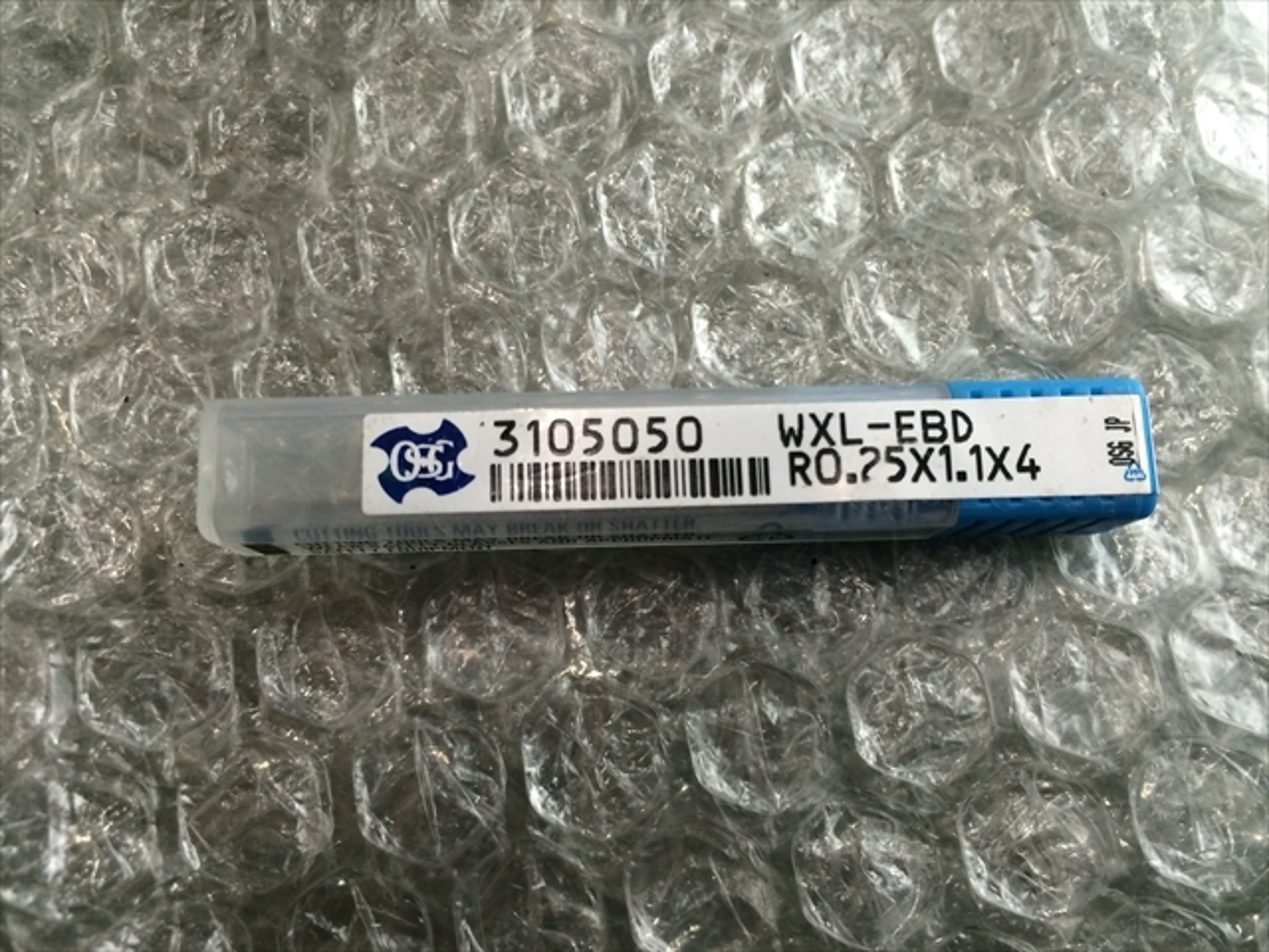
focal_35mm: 29
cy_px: 476
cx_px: 634
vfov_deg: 48.2
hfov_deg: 61.7
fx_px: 1063
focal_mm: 4.15
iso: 80
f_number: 2.2
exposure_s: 1/30
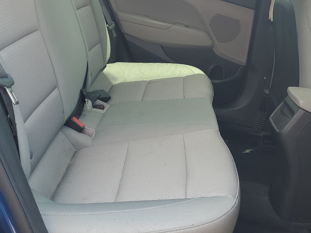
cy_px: 54
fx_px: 413
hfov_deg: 41.2
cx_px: 171
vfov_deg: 30.9
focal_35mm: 46
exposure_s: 1/250
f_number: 1.5
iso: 50
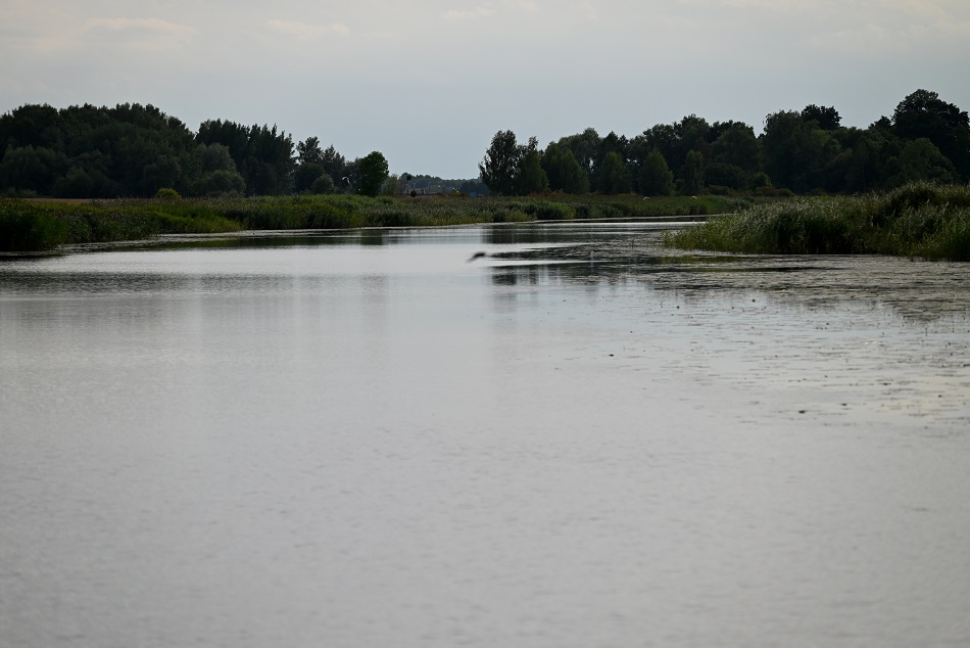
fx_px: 4851
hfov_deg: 11.4
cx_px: 485
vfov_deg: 7.6
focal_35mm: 180
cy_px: 324
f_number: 5.6
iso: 140
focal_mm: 180
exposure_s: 1/1000
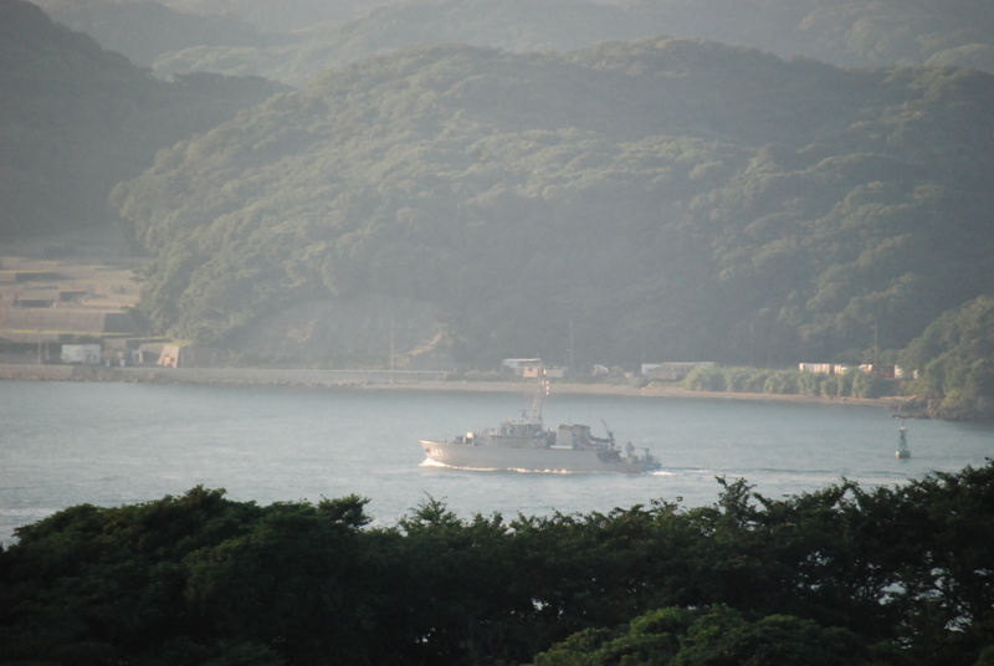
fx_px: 12443
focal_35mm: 450
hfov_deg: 4.6
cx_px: 497
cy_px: 333
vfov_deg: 3.1
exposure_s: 1/1600
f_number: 6.3
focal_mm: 300
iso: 1600
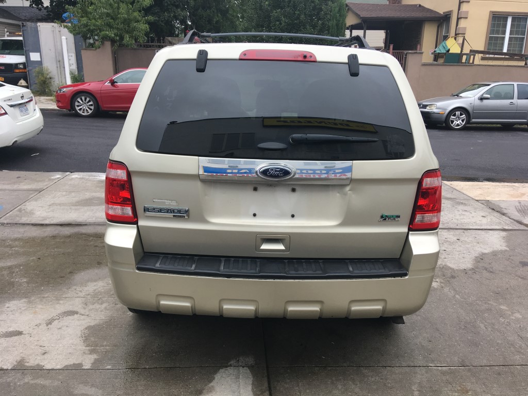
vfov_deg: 48.2
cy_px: 198
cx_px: 264
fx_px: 442
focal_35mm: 29
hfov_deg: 61.7
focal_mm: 4.15
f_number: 2.2
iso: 25
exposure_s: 1/569
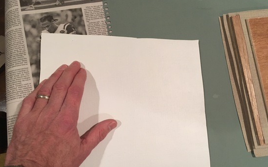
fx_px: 226
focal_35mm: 31
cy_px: 95
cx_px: 134
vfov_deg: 40.5
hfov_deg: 61.2
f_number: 2.2
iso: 125
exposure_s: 1/30
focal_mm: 4.15
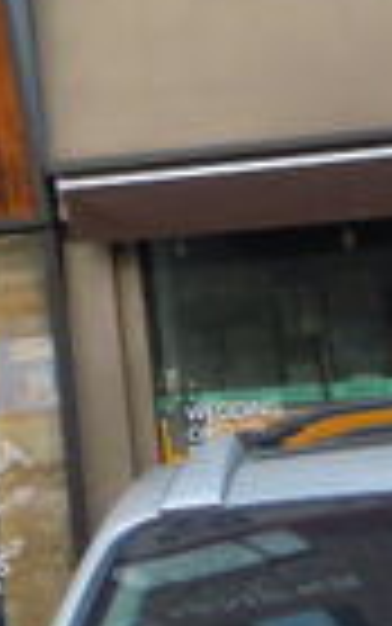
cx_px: -689
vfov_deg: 14.8
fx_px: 2374
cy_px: -16
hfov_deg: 8.3
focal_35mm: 139
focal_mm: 5
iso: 100
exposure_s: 1/200
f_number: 2.7
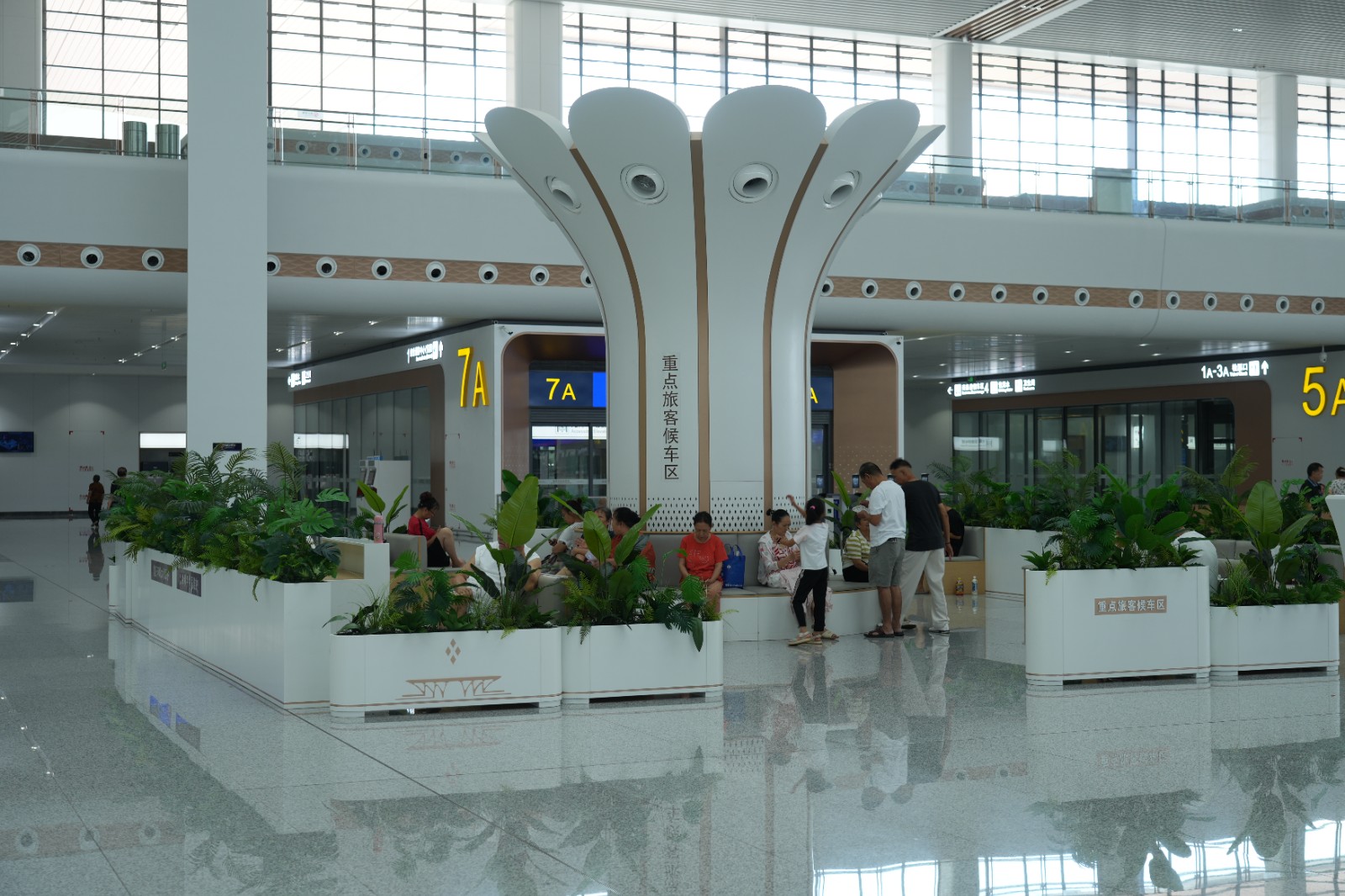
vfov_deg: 27.5
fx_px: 1830
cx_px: 672
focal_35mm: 49
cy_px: 448
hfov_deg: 40.4
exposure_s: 1/50
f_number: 4
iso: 100
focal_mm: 49
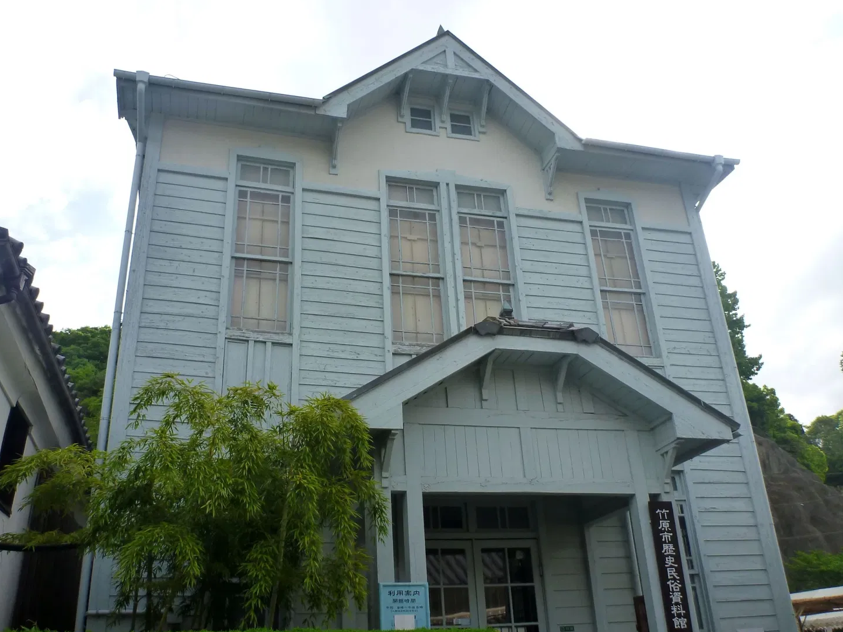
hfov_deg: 58.3
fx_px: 755
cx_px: 398
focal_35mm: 31
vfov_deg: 45.4
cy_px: 331
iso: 160
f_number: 3.3
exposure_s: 1/500
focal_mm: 4.9
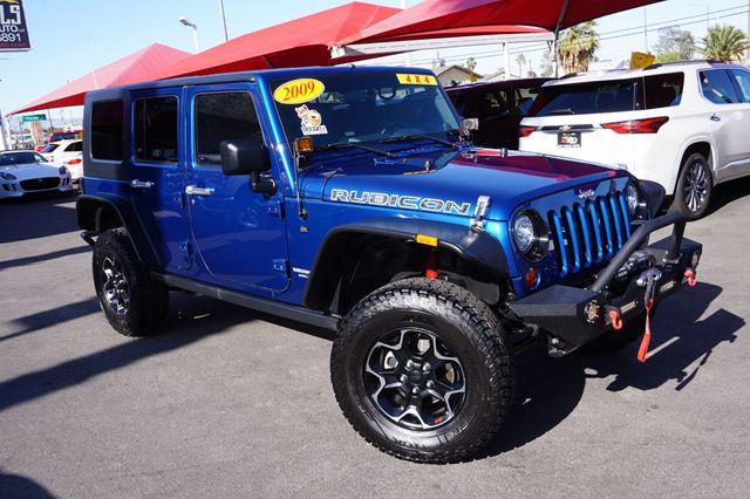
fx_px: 687
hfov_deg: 57.2
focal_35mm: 33
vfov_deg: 39.9
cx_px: 375
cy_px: 250
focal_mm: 22
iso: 100
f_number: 10
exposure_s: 1/80
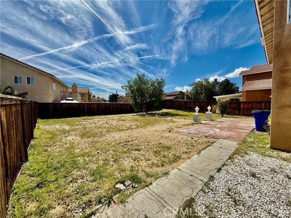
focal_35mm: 14
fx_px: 118
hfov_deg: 102.1
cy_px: 109
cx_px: 146
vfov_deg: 85.7
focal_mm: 2.22
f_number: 2.2
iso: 50
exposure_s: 1/3663
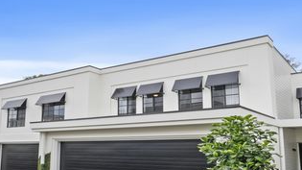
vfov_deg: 44.6
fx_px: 200
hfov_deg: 74.0
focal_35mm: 25
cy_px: 124
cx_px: 161
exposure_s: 1/15
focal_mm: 16
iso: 320
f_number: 16
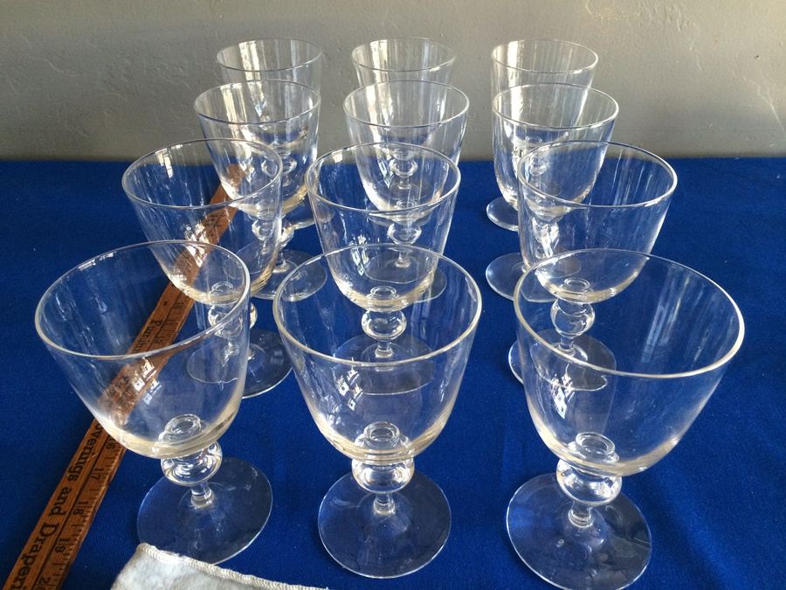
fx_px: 681
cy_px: 295
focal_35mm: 30
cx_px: 393
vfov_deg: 46.8
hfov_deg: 60.0
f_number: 2.2
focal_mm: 4.12
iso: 64
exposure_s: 1/30
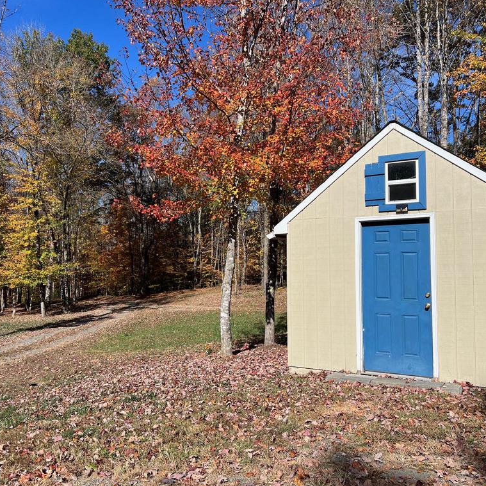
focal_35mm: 31
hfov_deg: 52.5
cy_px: 245
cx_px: 247
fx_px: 492
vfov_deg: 52.5
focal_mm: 5.7
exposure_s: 1/5319
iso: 50
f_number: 1.5
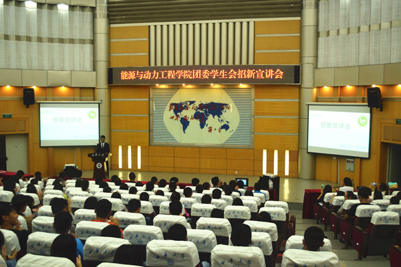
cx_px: 200
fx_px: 434
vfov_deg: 34.2
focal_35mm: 39
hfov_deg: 49.6
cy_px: 134
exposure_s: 1/40
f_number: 4.2
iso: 400
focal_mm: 26
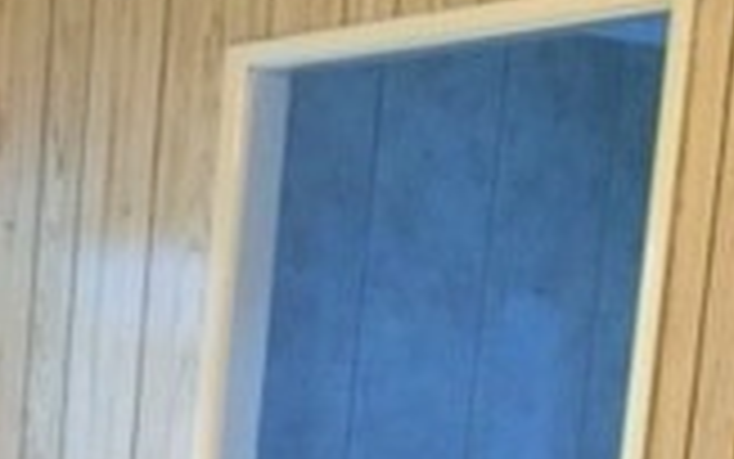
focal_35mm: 121
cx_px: -635
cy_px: 936
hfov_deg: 14.8
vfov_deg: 10.0
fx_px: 2421
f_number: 2.2
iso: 64
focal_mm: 4.15
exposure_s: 1/15
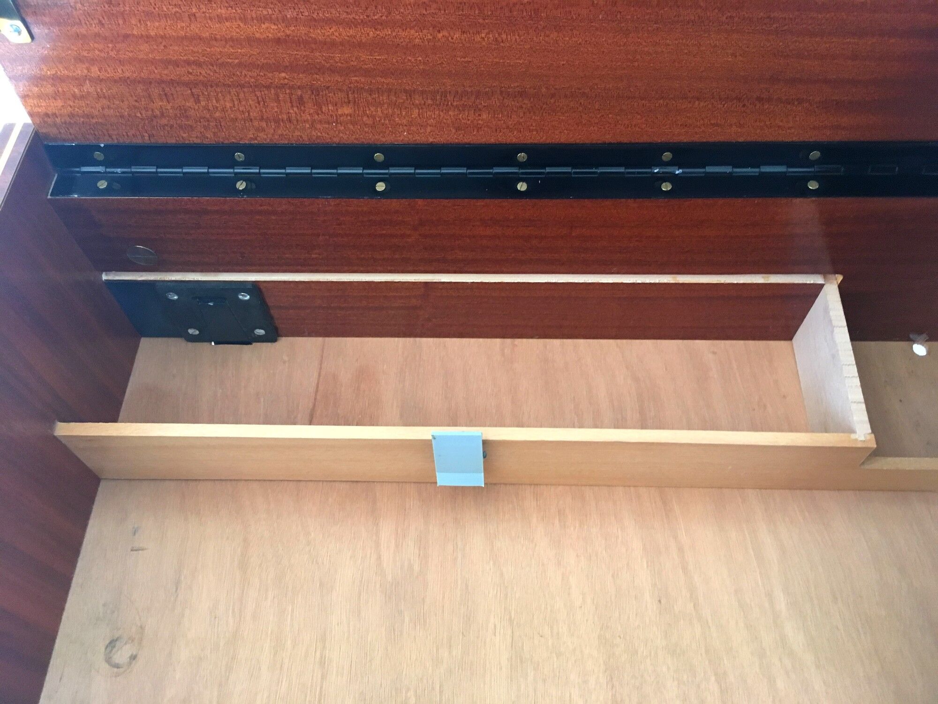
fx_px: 786
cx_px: 469
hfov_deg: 61.7
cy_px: 352
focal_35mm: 29
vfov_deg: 48.2
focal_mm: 4.15
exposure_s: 1/33
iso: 200
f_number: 2.2
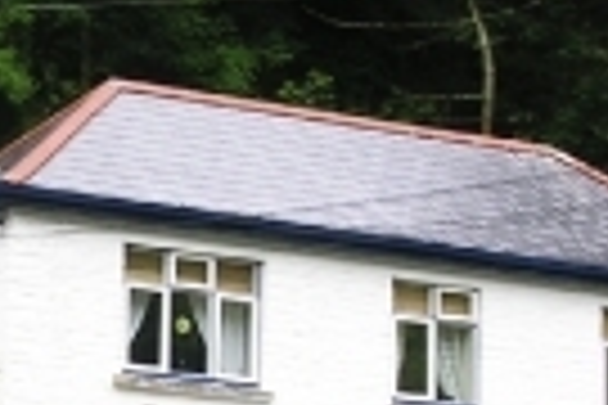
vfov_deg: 7.8
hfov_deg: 11.6
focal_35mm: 175
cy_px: 394
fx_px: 2955
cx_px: -41
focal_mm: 7.8
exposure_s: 1/60
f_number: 5.6
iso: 100
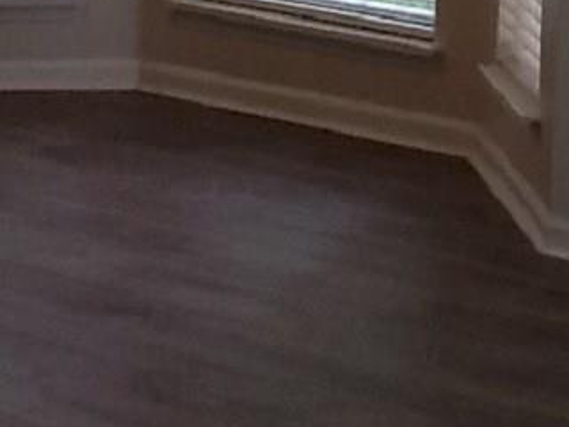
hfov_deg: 13.8
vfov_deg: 10.1
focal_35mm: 141
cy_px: -253
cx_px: 569
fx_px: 2318
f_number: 2.4
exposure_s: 1/60
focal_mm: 2.03
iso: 40
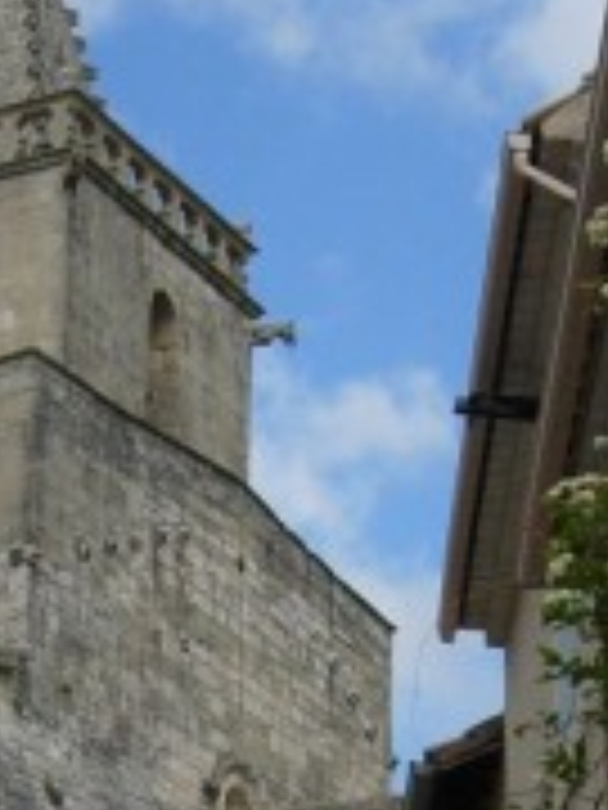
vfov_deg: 14.1
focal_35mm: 135
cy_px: 994
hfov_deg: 10.9
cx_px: 54
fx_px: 3162
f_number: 4.8
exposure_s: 1/558
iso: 64
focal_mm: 7.8
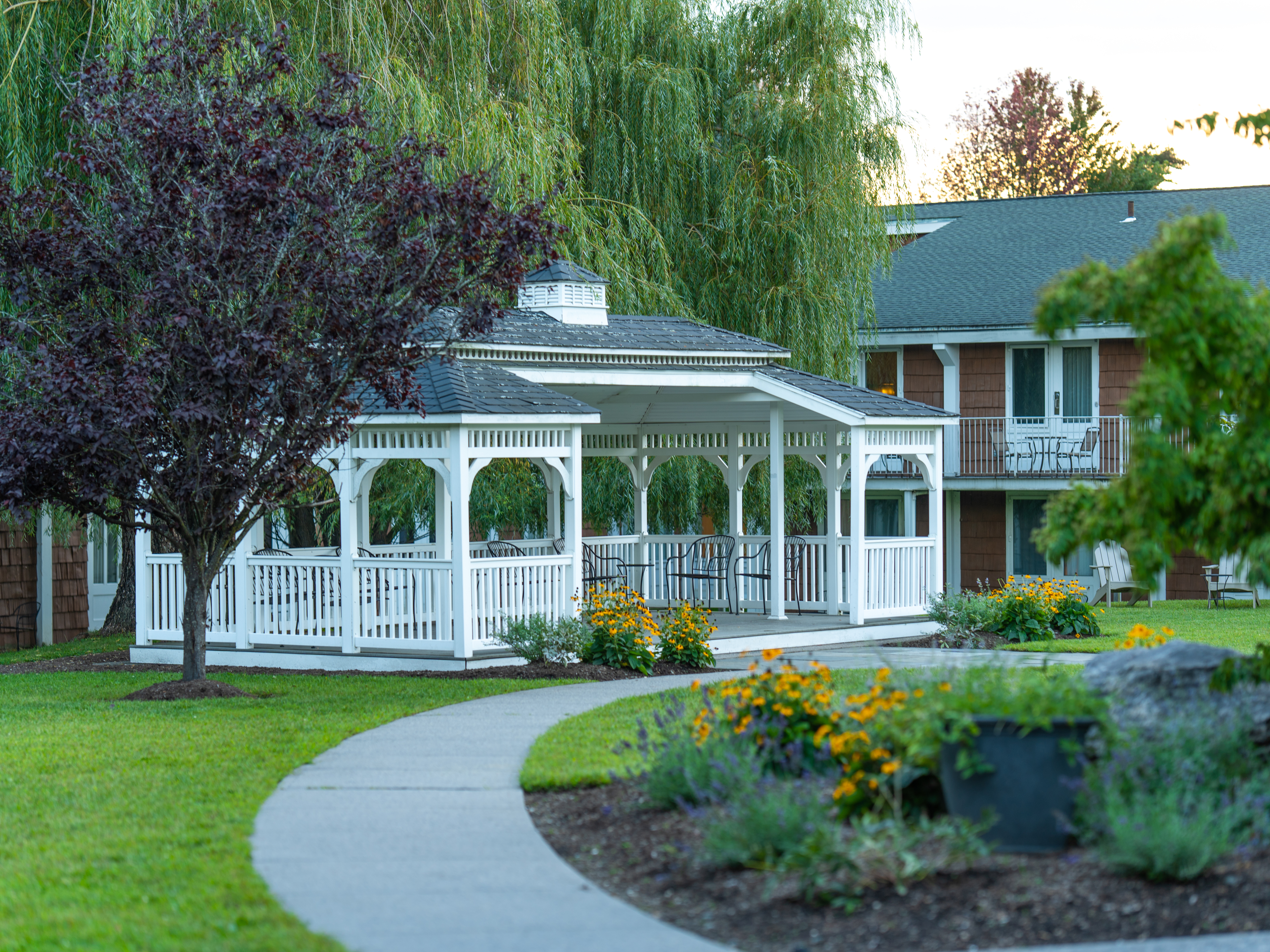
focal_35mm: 92
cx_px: 687
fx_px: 3375
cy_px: 476
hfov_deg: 21.3
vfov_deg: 16.1
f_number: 2
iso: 50
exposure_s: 1/40
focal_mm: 85
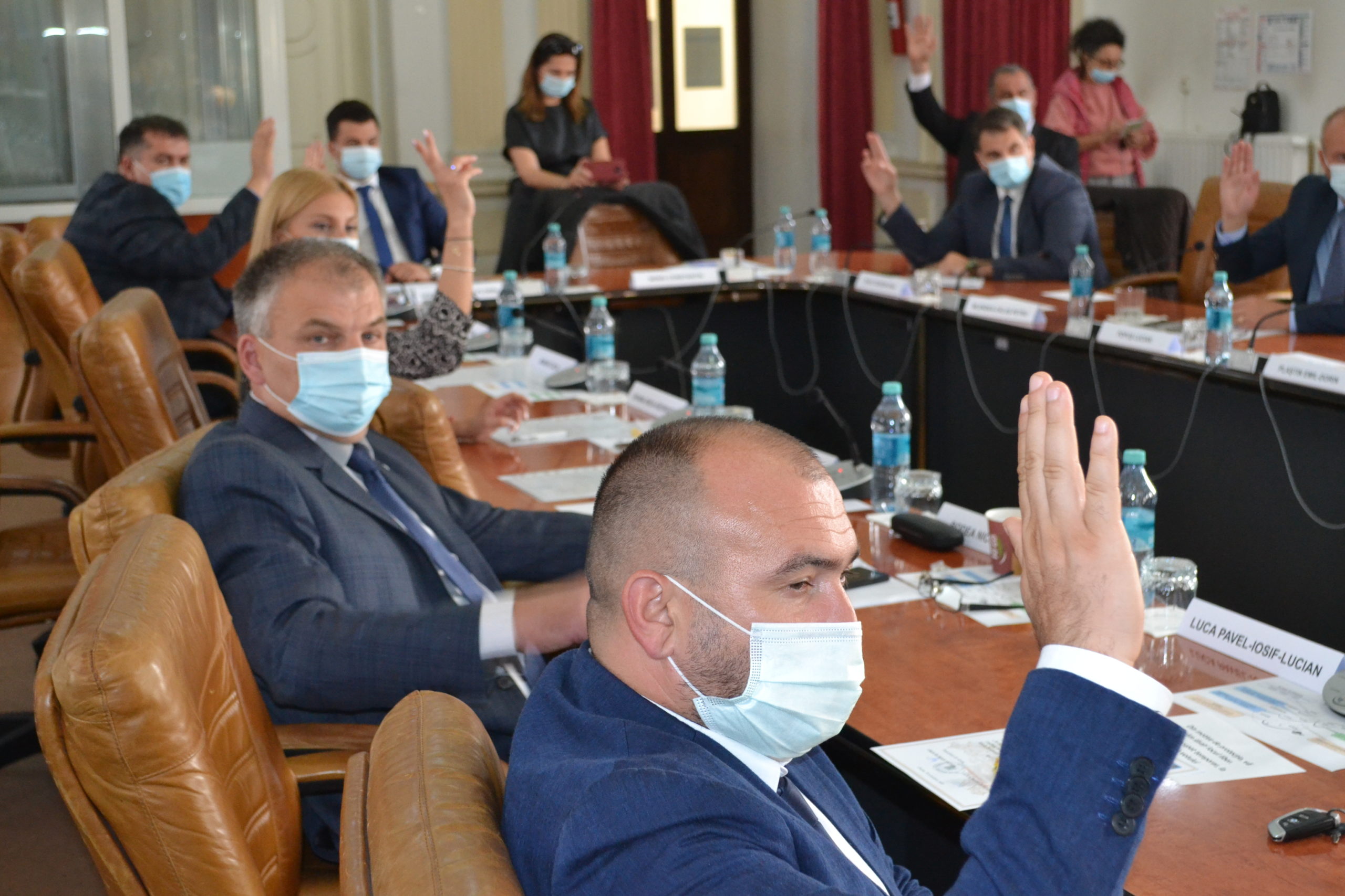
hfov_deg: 37.8
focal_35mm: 52
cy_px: 448
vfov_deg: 25.8
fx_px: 1961
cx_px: 672
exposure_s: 1/60
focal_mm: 35
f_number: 5
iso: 2200
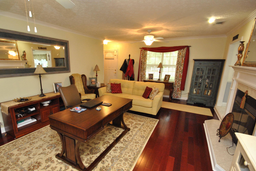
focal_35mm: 17
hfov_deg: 92.9
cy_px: 93
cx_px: 115
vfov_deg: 70.4
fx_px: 121
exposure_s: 1/8
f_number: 8
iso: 800
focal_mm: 10
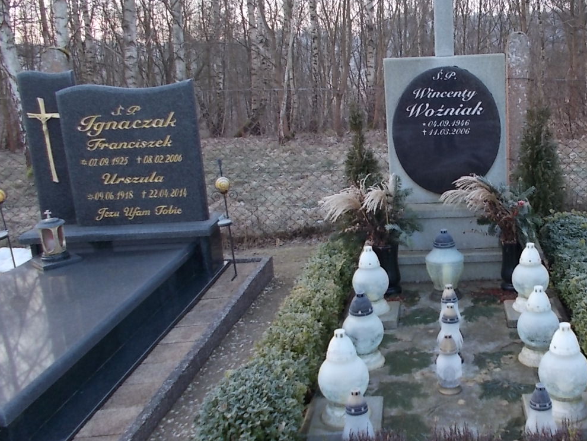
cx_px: 437
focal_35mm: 42
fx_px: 712
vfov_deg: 34.3
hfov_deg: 43.4
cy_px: 205
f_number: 3.2
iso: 80
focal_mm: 4.6
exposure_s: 1/125
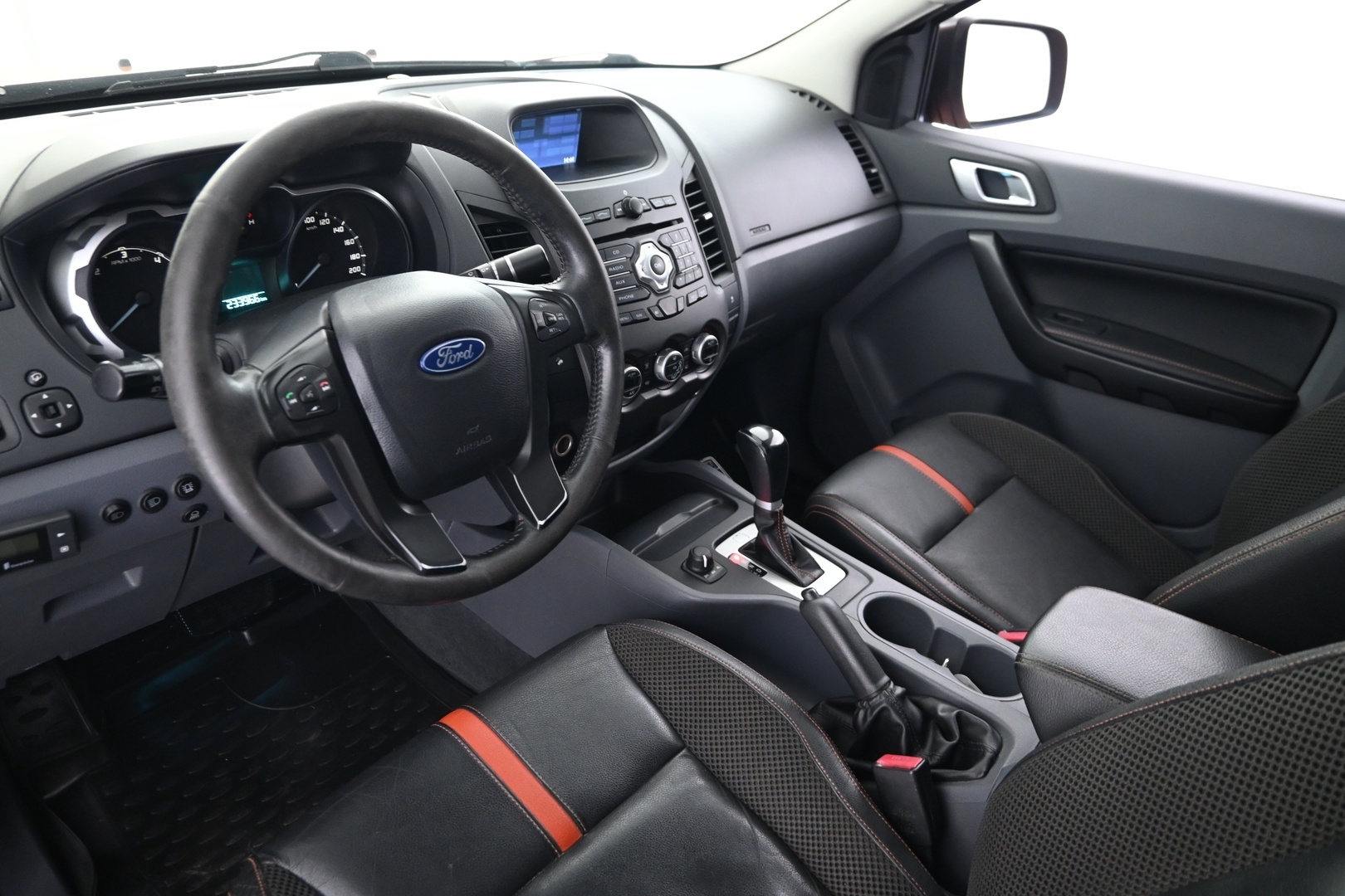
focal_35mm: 24
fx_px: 897
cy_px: 448
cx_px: 672
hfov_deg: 73.7
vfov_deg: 53.1
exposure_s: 1/6
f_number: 3.5
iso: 1600
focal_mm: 16
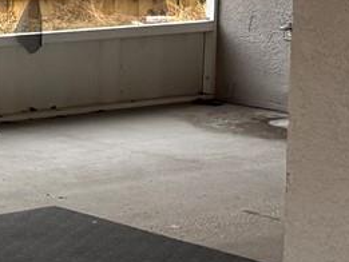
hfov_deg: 11.0
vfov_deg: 9.9
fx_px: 1483
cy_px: -64
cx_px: -521
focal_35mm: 147
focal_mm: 6.76
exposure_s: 1/121
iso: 160
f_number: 1.78
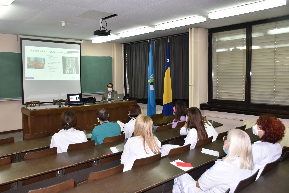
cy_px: 96
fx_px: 241
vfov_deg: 43.6
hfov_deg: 61.9
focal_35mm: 30
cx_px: 144
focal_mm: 20
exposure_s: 1/30
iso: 400
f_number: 4
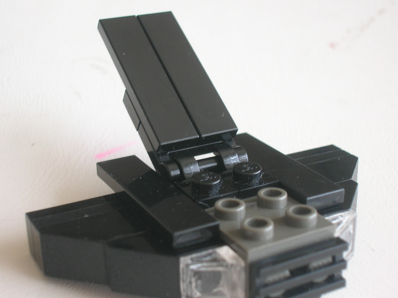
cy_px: 149
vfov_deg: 23.3
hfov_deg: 30.7
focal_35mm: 63
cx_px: 199
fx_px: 724
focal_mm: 10.4
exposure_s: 1/4.8
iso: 50
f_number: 3.6
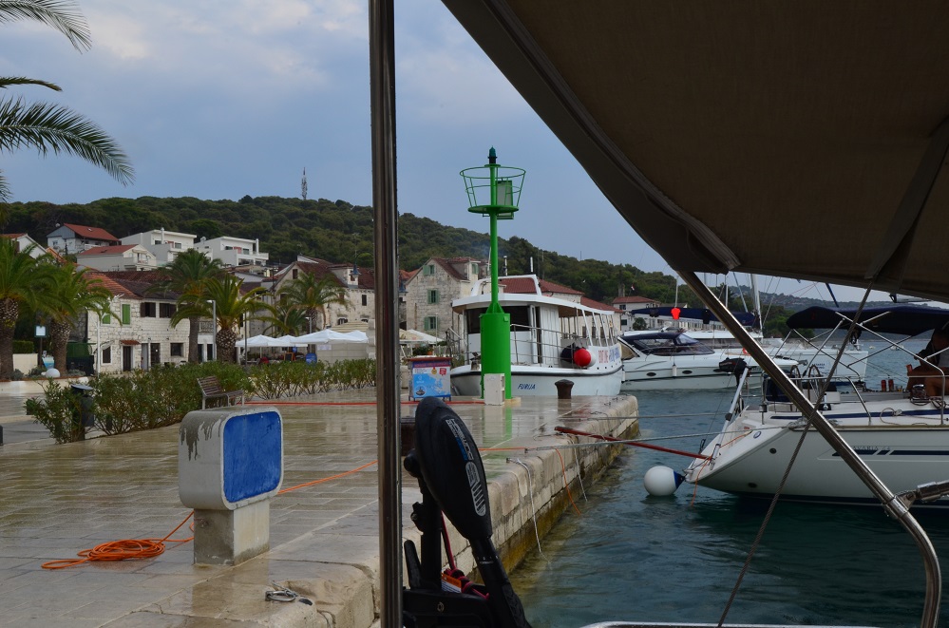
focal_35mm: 36
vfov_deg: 36.7
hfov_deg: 53.2
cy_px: 314
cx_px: 474
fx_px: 947
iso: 280
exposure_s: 1/60
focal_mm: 24
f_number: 22
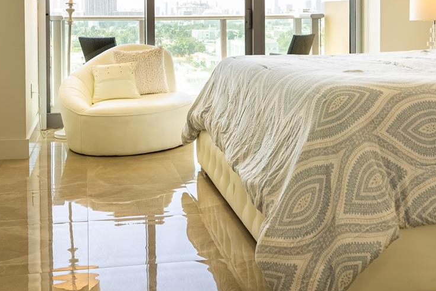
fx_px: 630
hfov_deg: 38.1
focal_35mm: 52
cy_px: 25
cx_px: 190
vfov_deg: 25.2
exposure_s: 1/1600
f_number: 8
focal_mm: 24
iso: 250
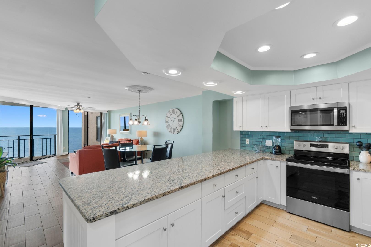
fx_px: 155
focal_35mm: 15
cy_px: 124
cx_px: 186
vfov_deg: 77.3
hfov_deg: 100.4
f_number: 4.5
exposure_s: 1/60
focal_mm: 10
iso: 100
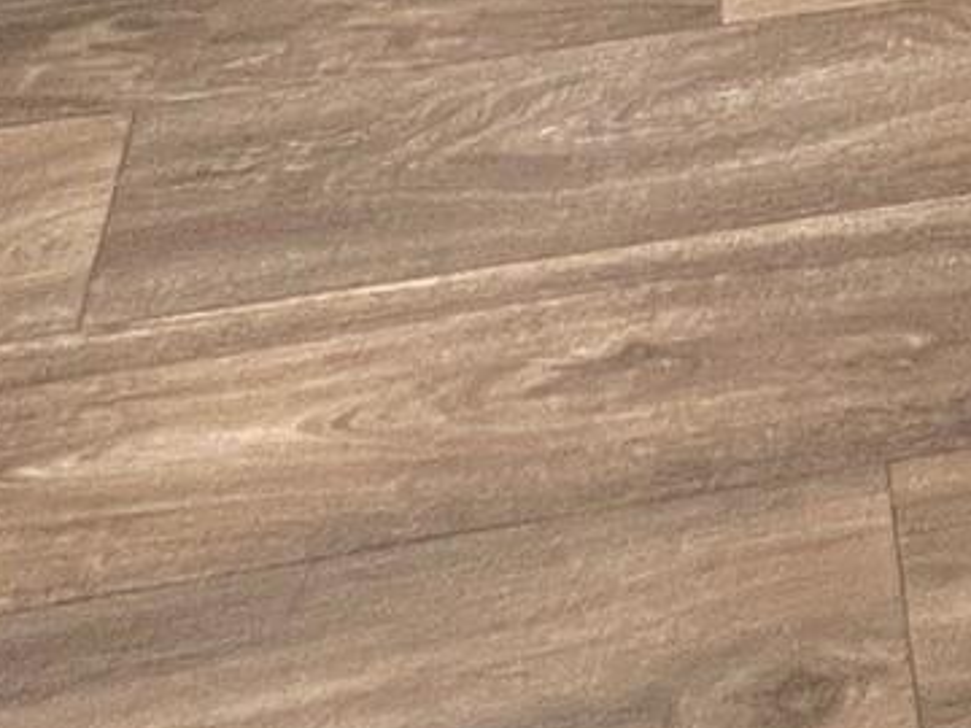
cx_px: 974
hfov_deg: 25.1
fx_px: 2076
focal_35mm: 74
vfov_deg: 12.3
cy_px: -1302
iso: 200
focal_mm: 1.57
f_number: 1.8
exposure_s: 1/120
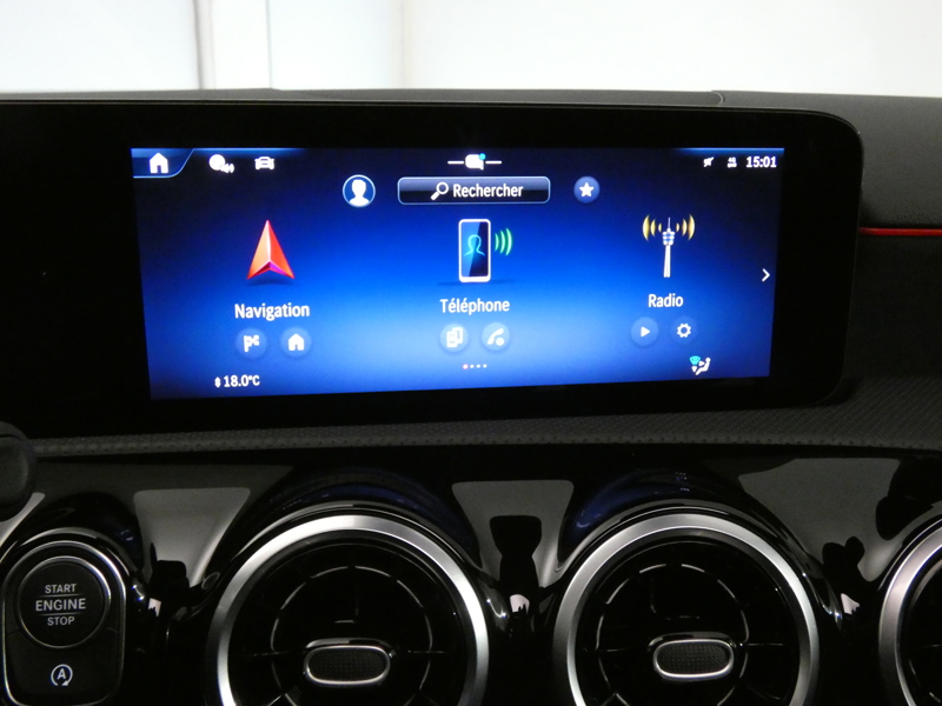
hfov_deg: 56.8
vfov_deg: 44.2
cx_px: 471
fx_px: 871
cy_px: 353
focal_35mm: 32
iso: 1600
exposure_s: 1/30
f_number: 3.4
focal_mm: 5.8
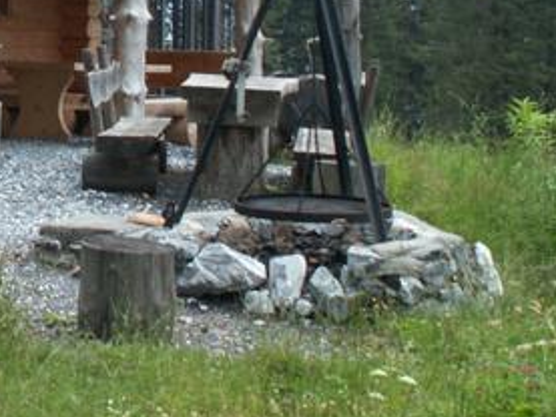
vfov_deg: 14.8
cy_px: -56
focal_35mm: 97
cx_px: -38
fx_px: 1559
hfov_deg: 19.5
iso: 50
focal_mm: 6.98
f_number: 4
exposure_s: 1/60
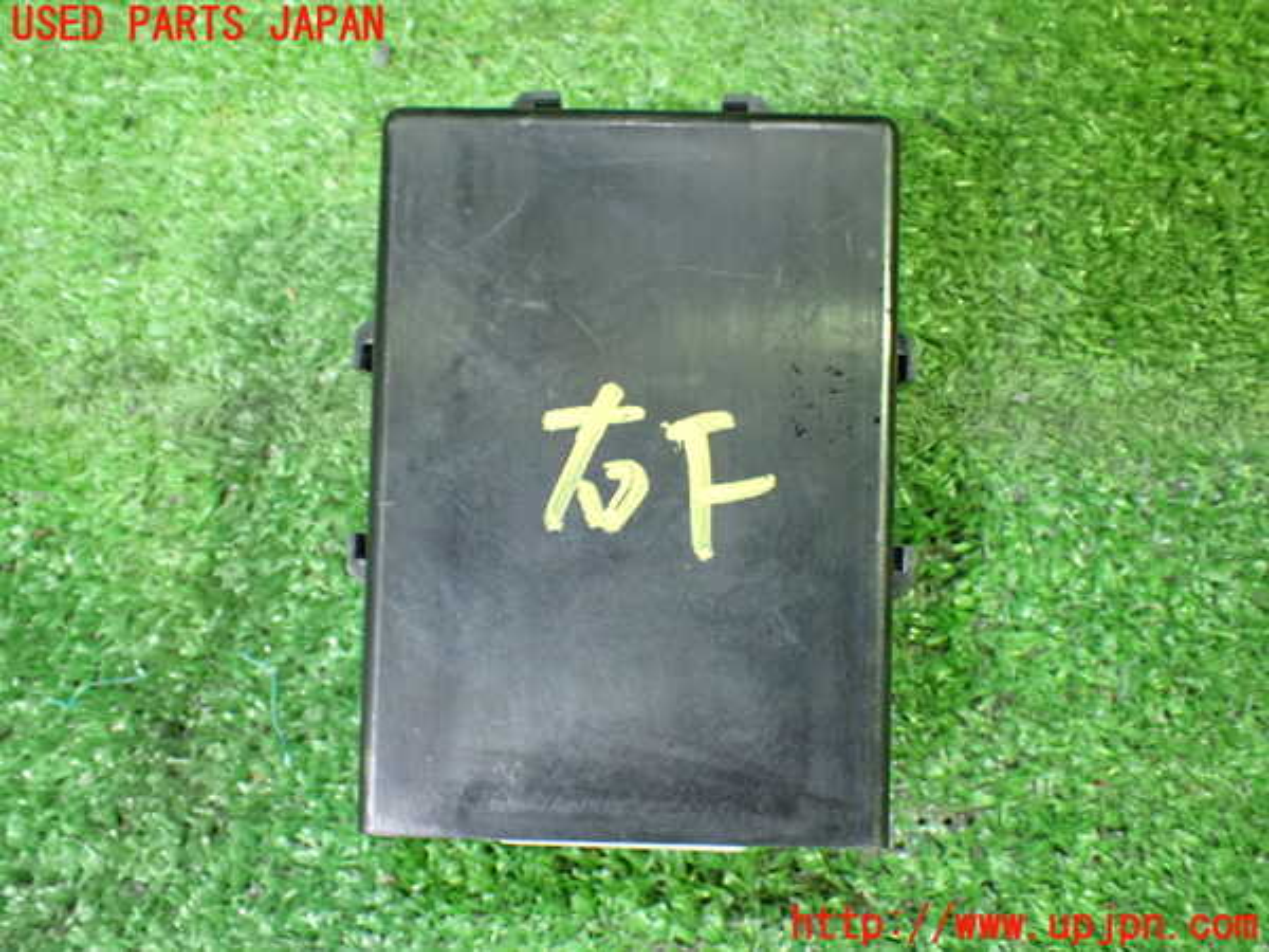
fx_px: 1320
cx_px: 634
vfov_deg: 39.7
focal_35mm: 36
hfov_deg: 51.4
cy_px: 476
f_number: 2.5
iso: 1250
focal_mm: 6.37
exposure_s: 1/40
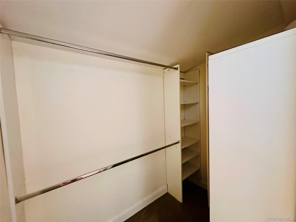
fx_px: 120
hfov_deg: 102.1
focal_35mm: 14
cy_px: 111
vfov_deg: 85.7
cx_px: 148
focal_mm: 2.22
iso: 1000
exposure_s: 1/60
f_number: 2.2
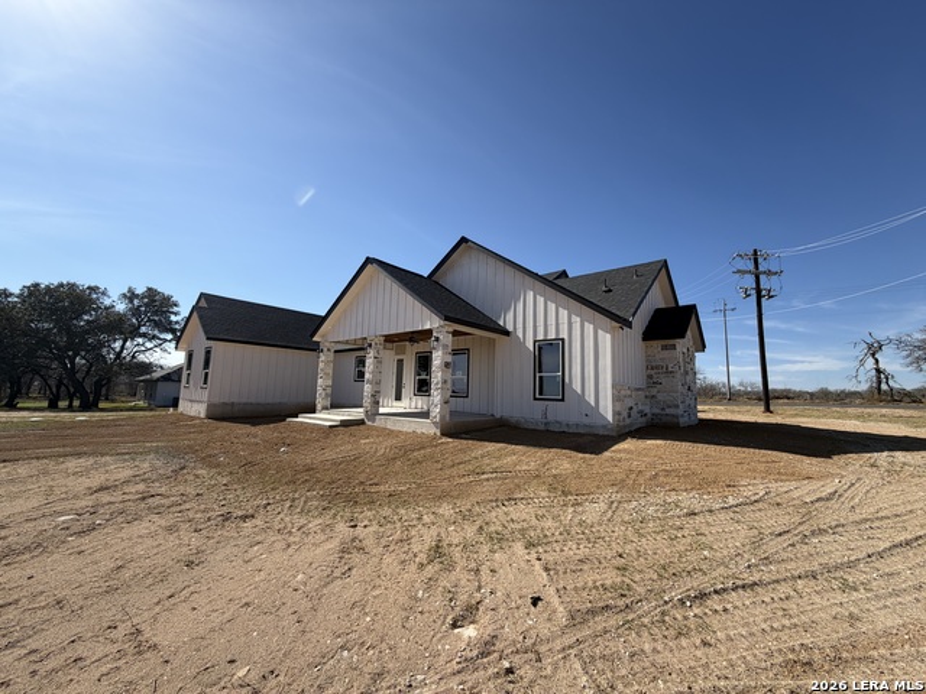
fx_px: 375
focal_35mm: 14
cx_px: 463
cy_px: 347
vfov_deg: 85.7
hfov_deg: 102.1
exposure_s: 1/1017
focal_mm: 2.22
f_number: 2.2
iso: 20
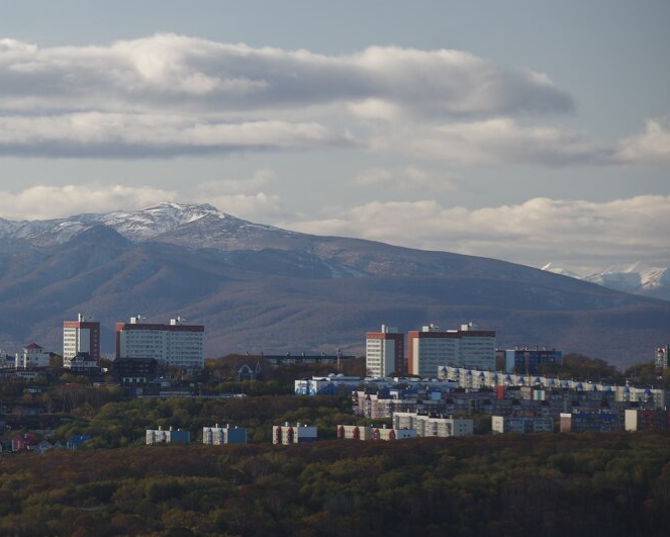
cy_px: 301
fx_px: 4543
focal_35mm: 229
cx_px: 77
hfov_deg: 8.4
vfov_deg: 6.8
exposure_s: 1/200
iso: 160
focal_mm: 90
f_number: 5.6
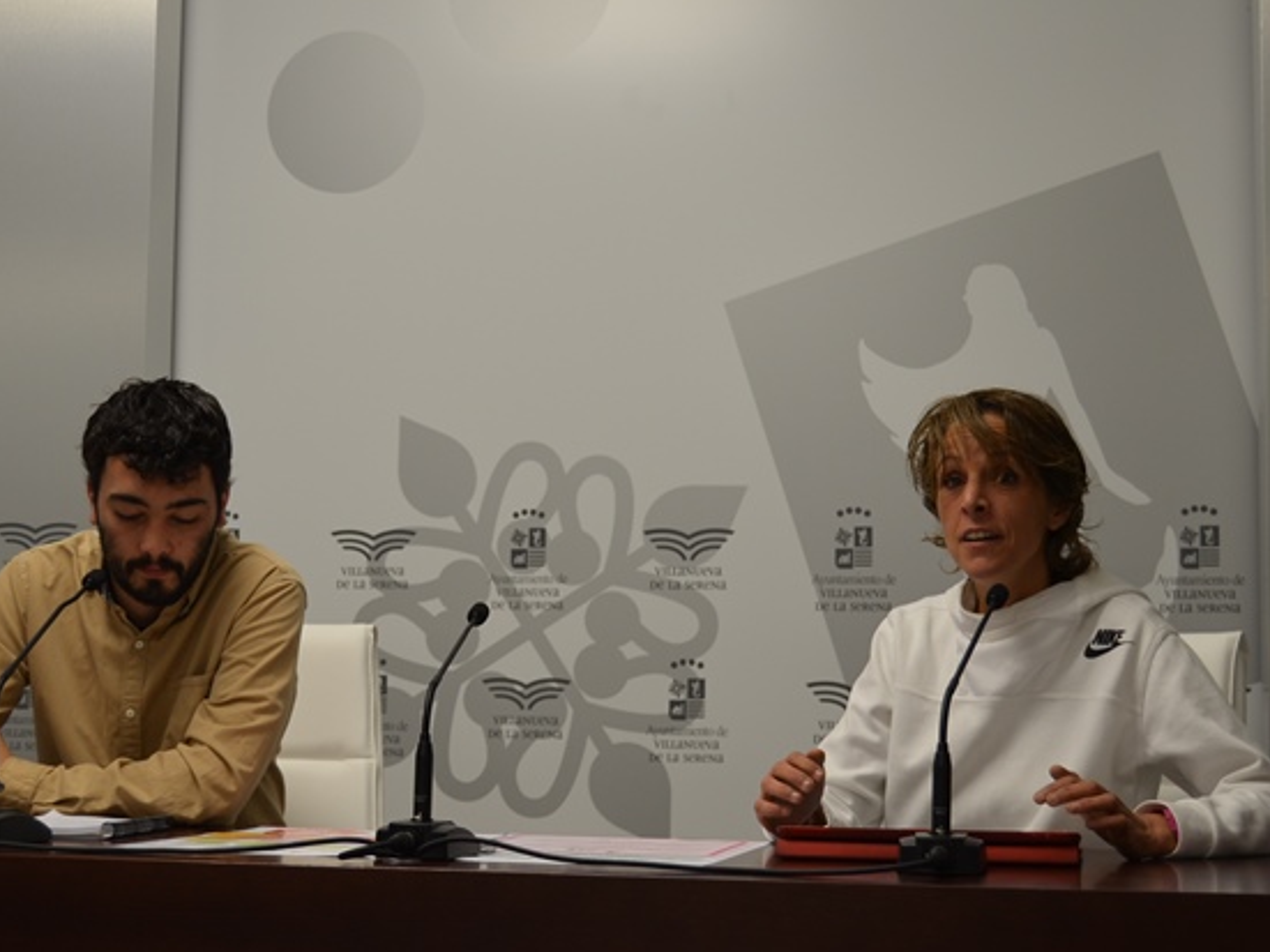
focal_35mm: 59
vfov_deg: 25.0
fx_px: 2148
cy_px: 486
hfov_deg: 32.9
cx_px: 572
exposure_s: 1/80
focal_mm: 35
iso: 400
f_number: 4.5
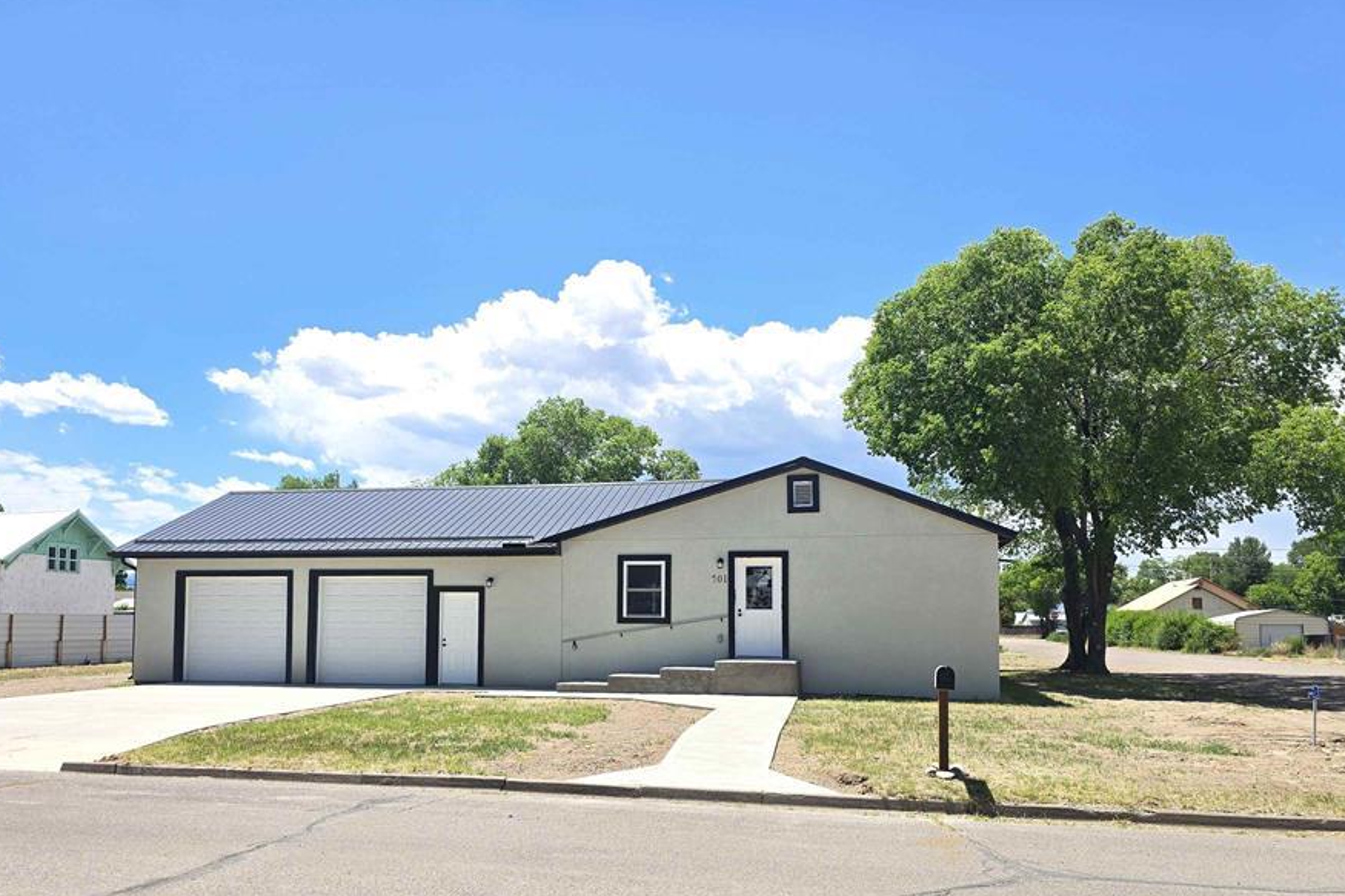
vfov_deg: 45.8
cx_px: 572
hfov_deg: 65.1
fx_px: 1046
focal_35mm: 28
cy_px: 579
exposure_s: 1/460
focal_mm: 6.3
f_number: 1.7
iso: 12
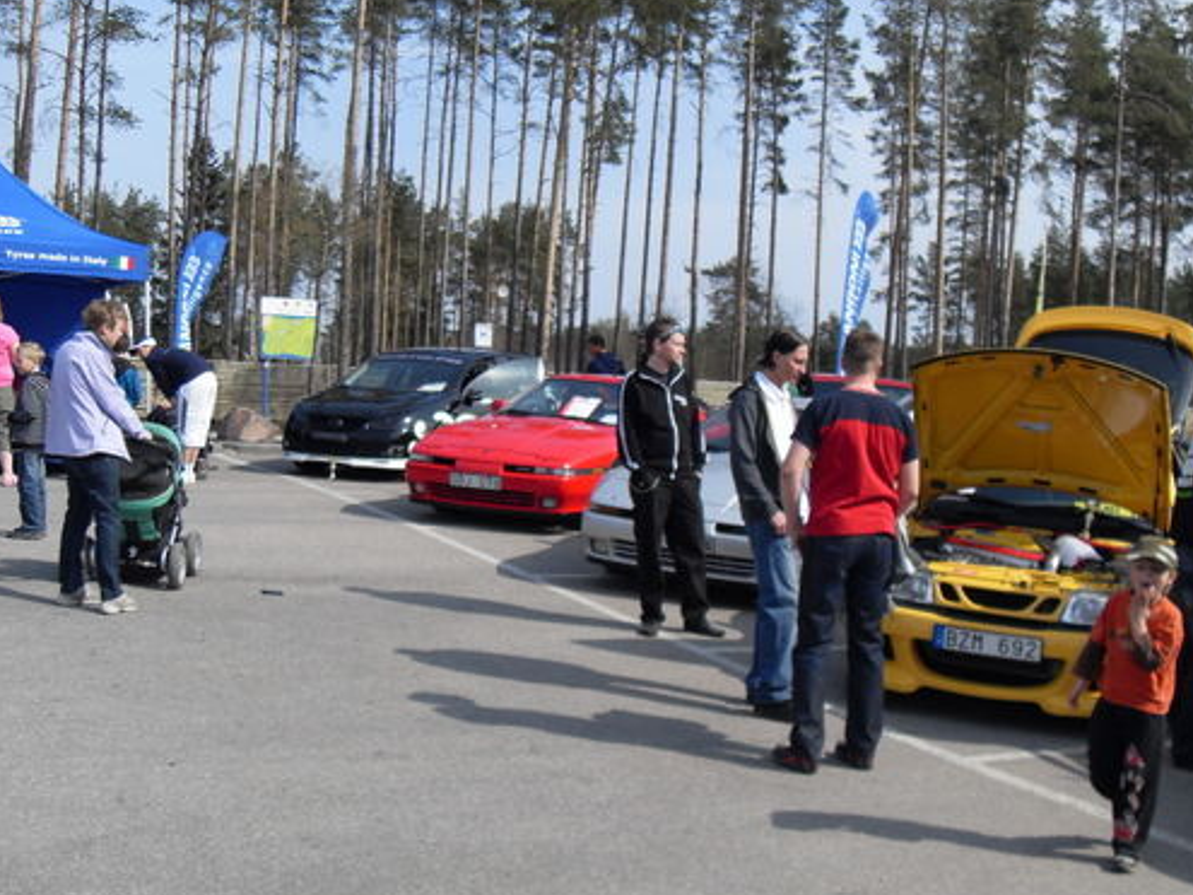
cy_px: 487
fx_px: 1516
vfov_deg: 32.8
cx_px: 745
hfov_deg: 42.6
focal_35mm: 44
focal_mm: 6.3
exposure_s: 1/180
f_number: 7
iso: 80
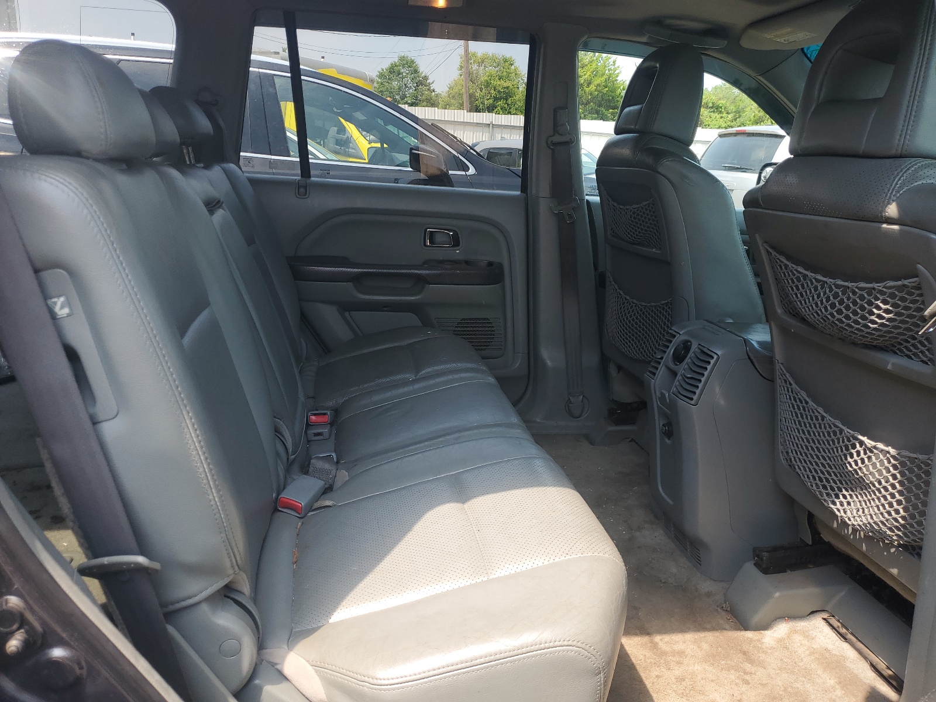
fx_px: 703
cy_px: 351
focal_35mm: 26
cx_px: 468
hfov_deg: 67.3
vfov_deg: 53.1
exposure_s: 1/526
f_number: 1.5
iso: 50
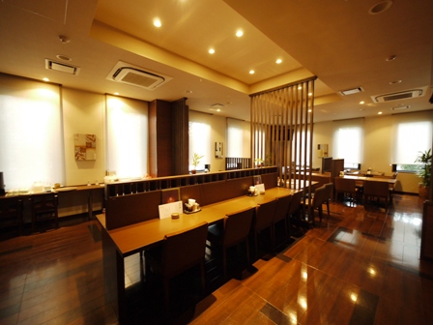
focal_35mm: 14
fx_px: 175
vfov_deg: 85.7
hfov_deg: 102.1
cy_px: 162
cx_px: 216
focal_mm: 7
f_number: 4
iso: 400
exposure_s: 1/4
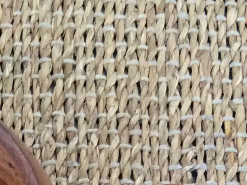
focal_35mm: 144
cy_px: 364
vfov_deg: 9.6
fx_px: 1026
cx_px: 102
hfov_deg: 13.7
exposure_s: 1/25
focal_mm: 3.3
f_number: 2.4
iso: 200
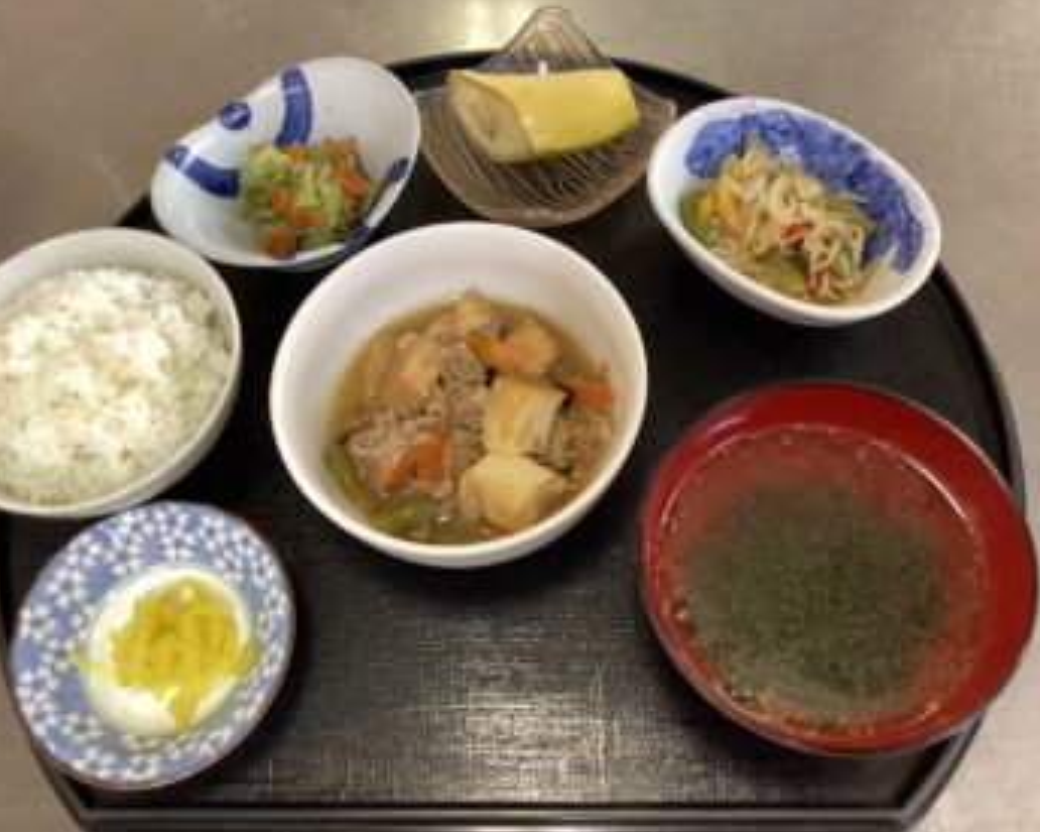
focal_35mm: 33
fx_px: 1015
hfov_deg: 54.2
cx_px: 500
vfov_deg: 44.5
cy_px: 410
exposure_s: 1/50
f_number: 2.4
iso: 320
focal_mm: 3.3
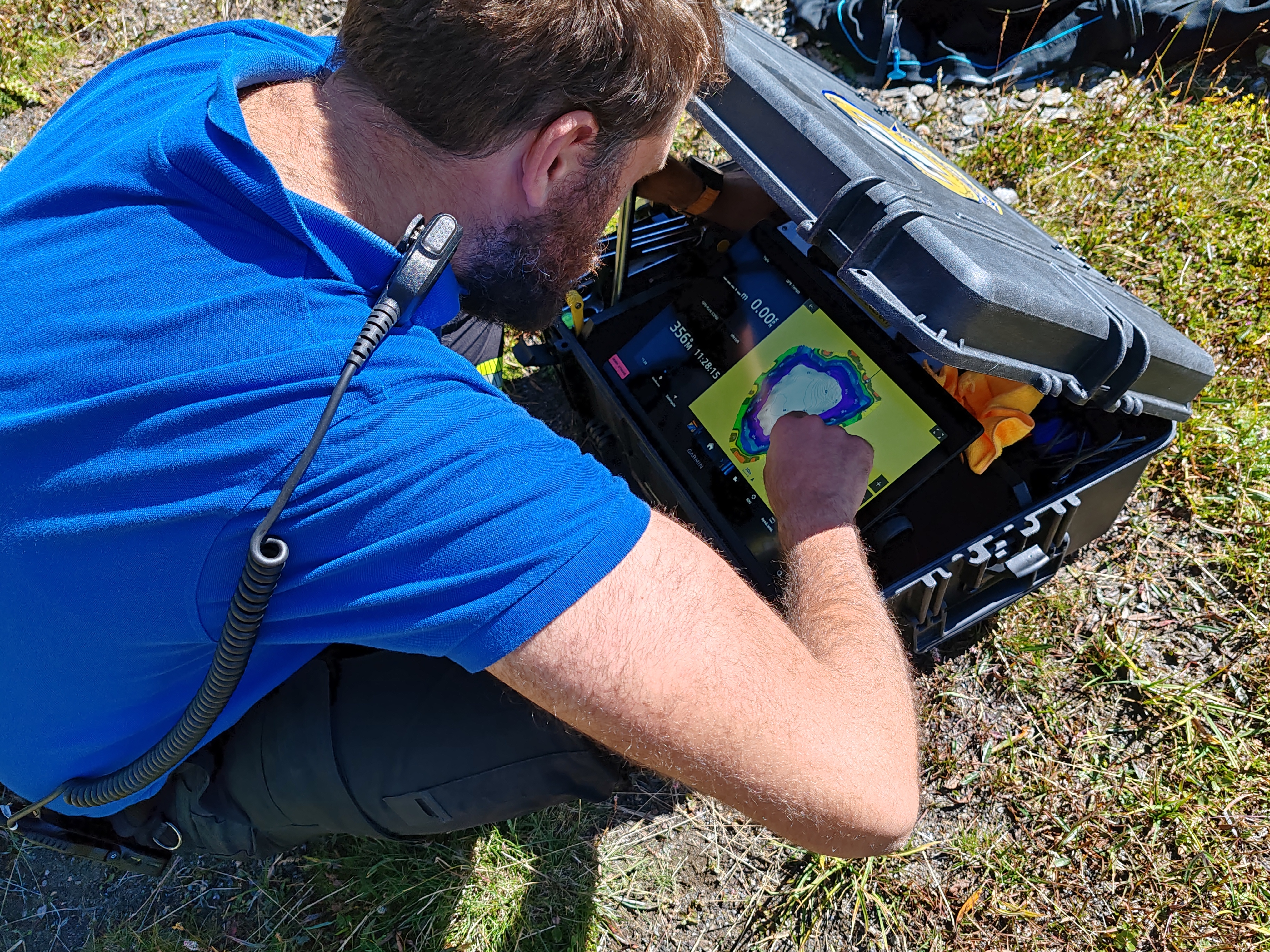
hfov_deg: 65.3
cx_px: 635
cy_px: 476
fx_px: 991
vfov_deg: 51.4
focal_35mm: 27
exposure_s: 1/530
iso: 50
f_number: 1.9
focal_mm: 6.12
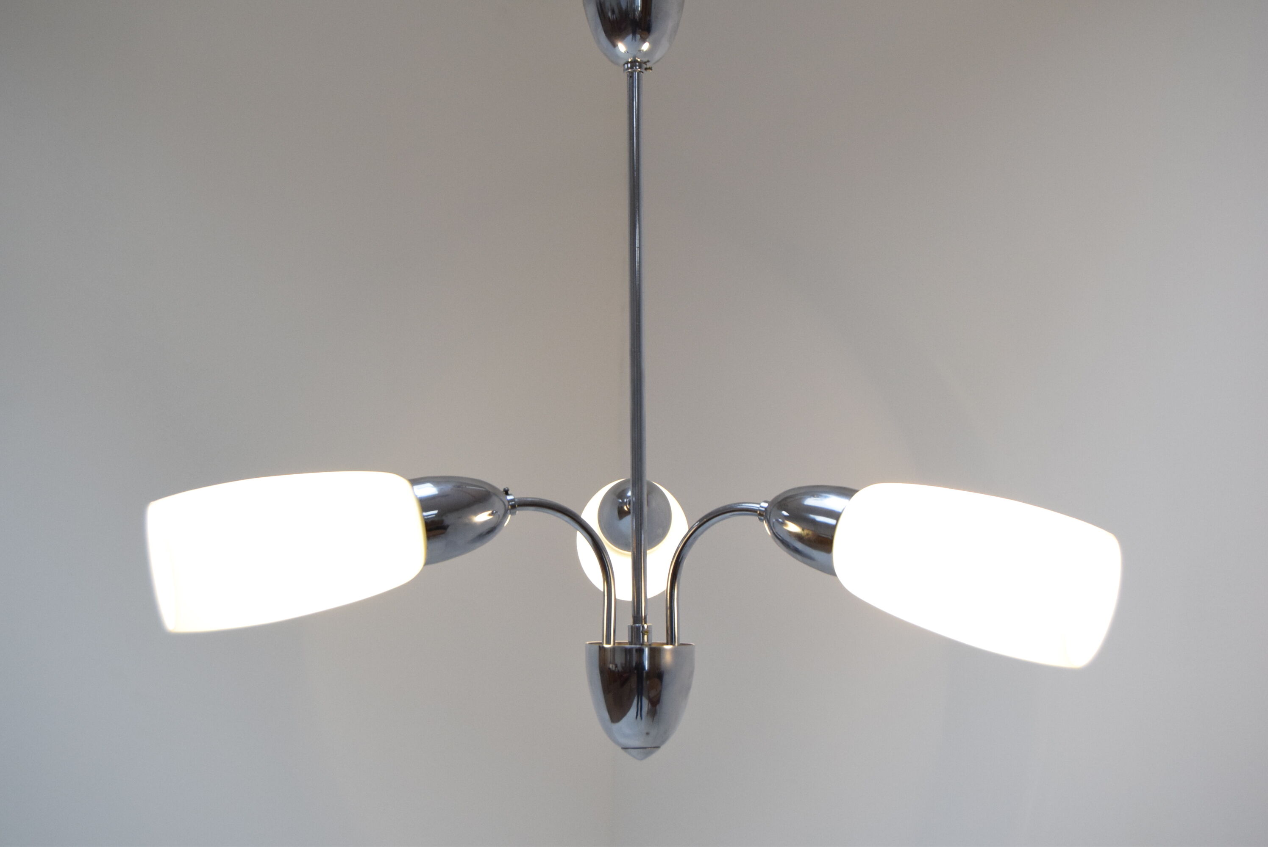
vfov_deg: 25.8
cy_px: 424
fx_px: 1851
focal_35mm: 52
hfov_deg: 37.8
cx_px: 634
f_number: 5.6
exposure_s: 1/125
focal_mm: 35
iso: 1600
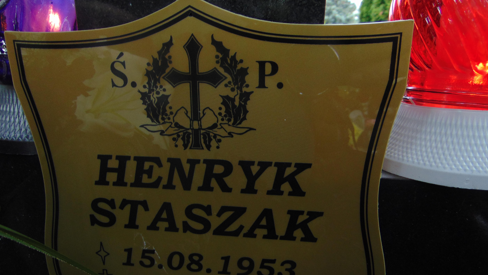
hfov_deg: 67.9
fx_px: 362
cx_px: 248
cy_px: 188
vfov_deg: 40.9
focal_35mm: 28
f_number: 3
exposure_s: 1/30
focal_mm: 4.5
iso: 80
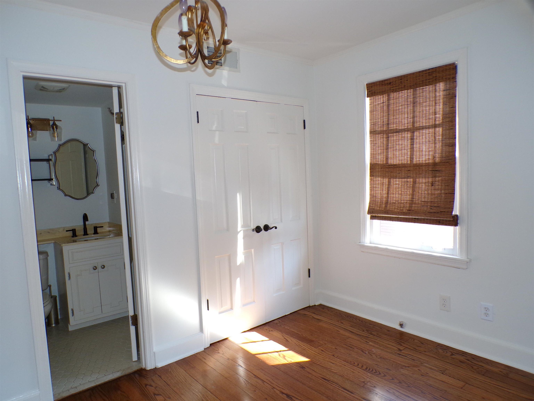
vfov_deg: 56.8
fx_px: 370
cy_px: 200
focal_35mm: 24
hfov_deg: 71.6
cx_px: 267
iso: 200
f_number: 3
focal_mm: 4.3
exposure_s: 1/34
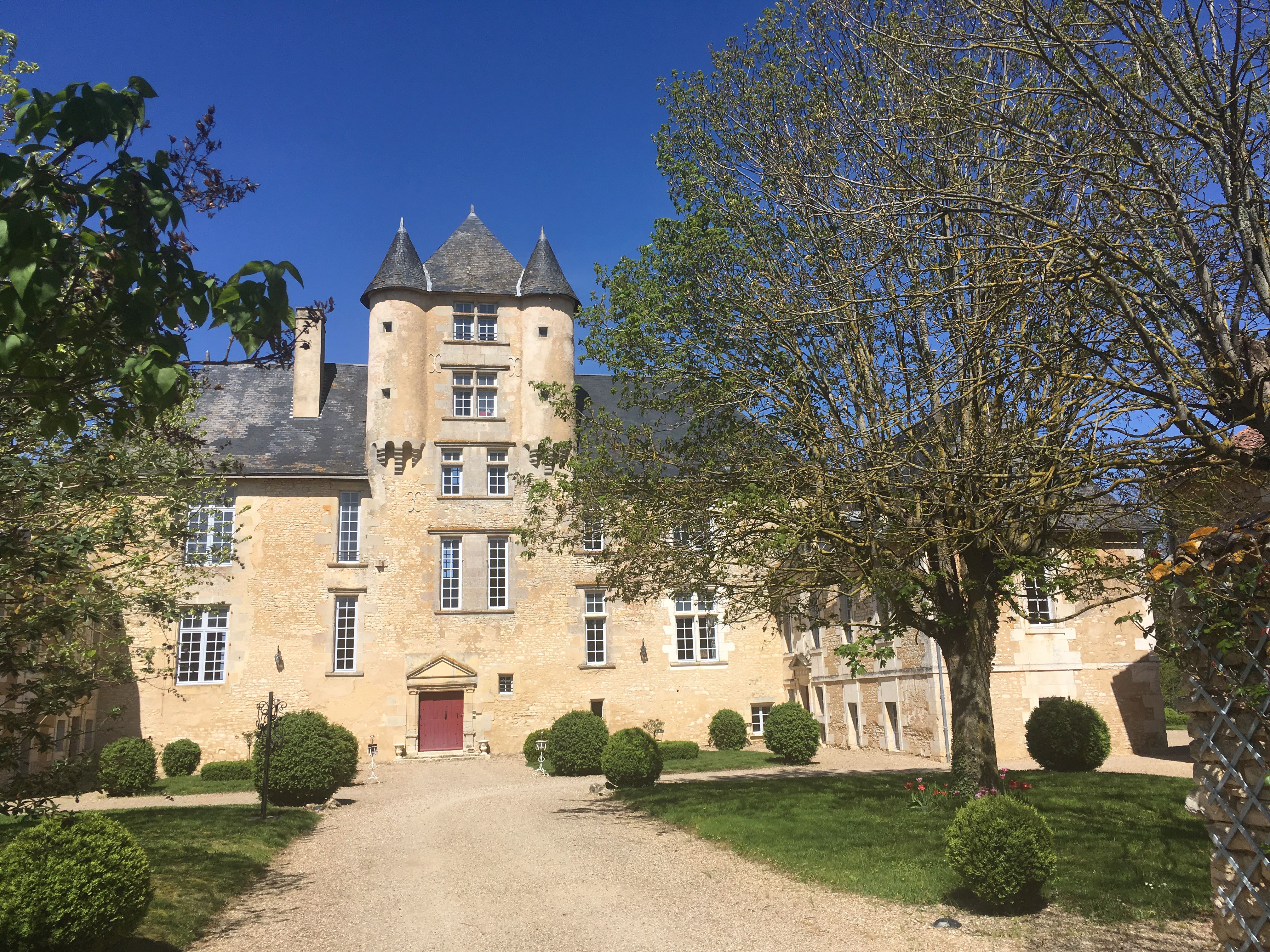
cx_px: 635
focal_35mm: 29
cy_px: 476
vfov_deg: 48.2
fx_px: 1064
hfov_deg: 61.7
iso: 25
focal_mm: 4.15
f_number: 2.2
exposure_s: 1/2262
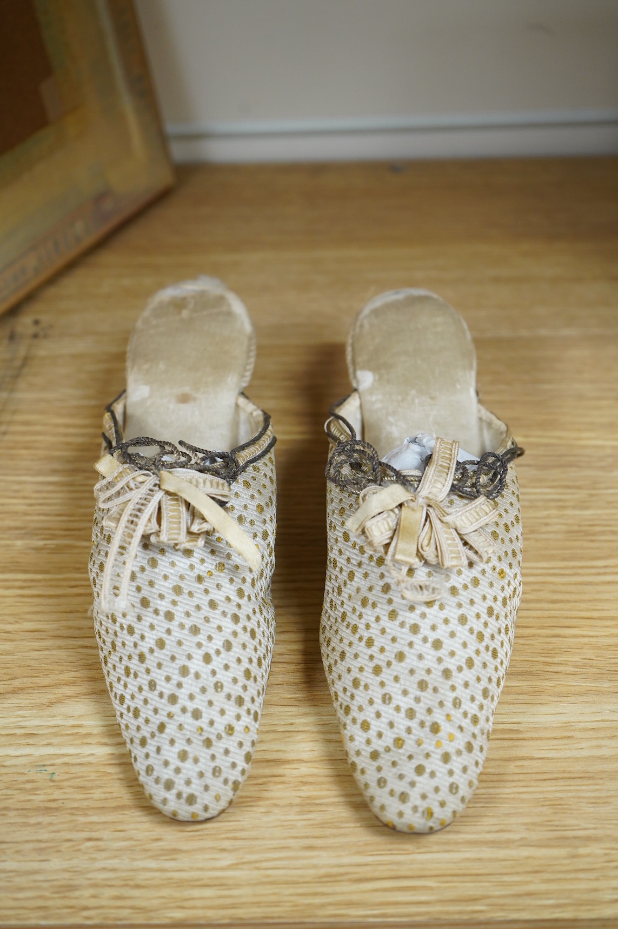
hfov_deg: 26.4
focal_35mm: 51
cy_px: 464
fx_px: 1316
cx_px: 309
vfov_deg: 38.9
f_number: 5.6
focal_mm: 51
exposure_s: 1/125
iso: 2500
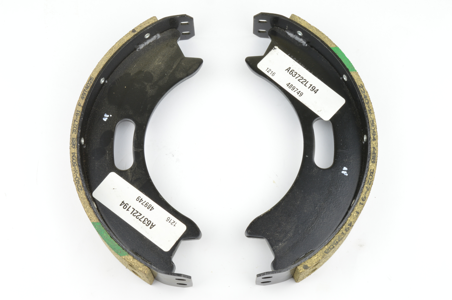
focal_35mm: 60
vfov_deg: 22.6
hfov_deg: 33.4
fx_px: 753
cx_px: 226
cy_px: 150
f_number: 22
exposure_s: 1/3
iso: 200
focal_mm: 40
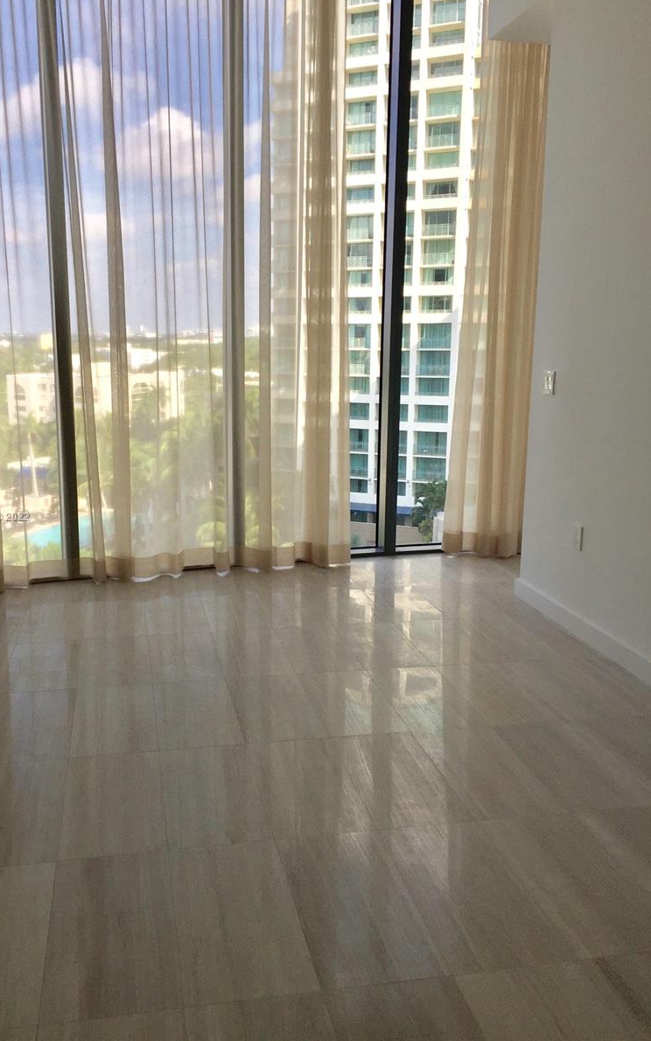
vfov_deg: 61.2
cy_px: 517
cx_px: 262
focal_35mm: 31
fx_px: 880
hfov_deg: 40.4
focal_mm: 4.15
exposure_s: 1/403
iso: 32
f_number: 2.2
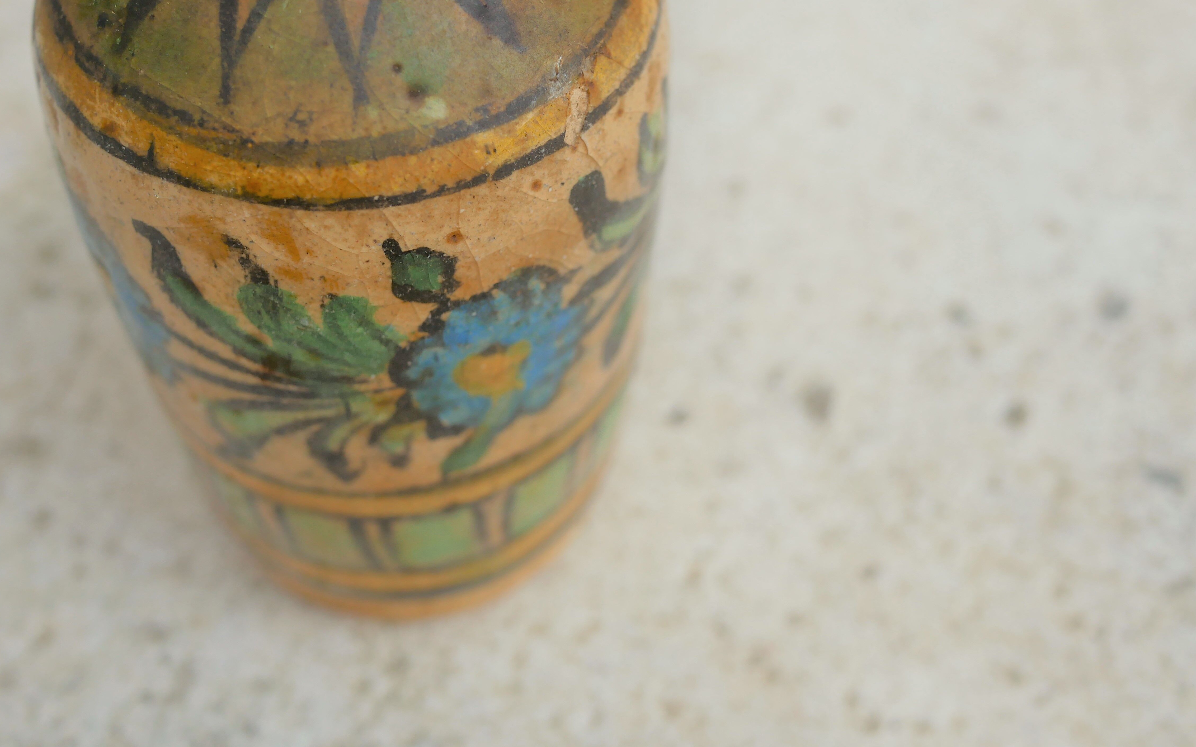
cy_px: 315
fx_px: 1402
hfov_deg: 46.2
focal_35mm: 43
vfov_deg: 29.8
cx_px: 599
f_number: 3.5
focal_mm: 20
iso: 200
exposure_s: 1/500
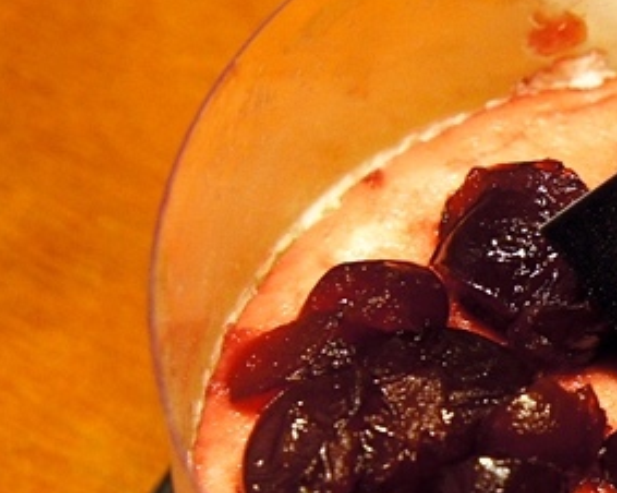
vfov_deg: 8.2
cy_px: 429
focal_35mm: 188
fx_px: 3431
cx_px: 752
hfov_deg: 10.1
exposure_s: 1/20
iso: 1600
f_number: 6.3
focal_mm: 42
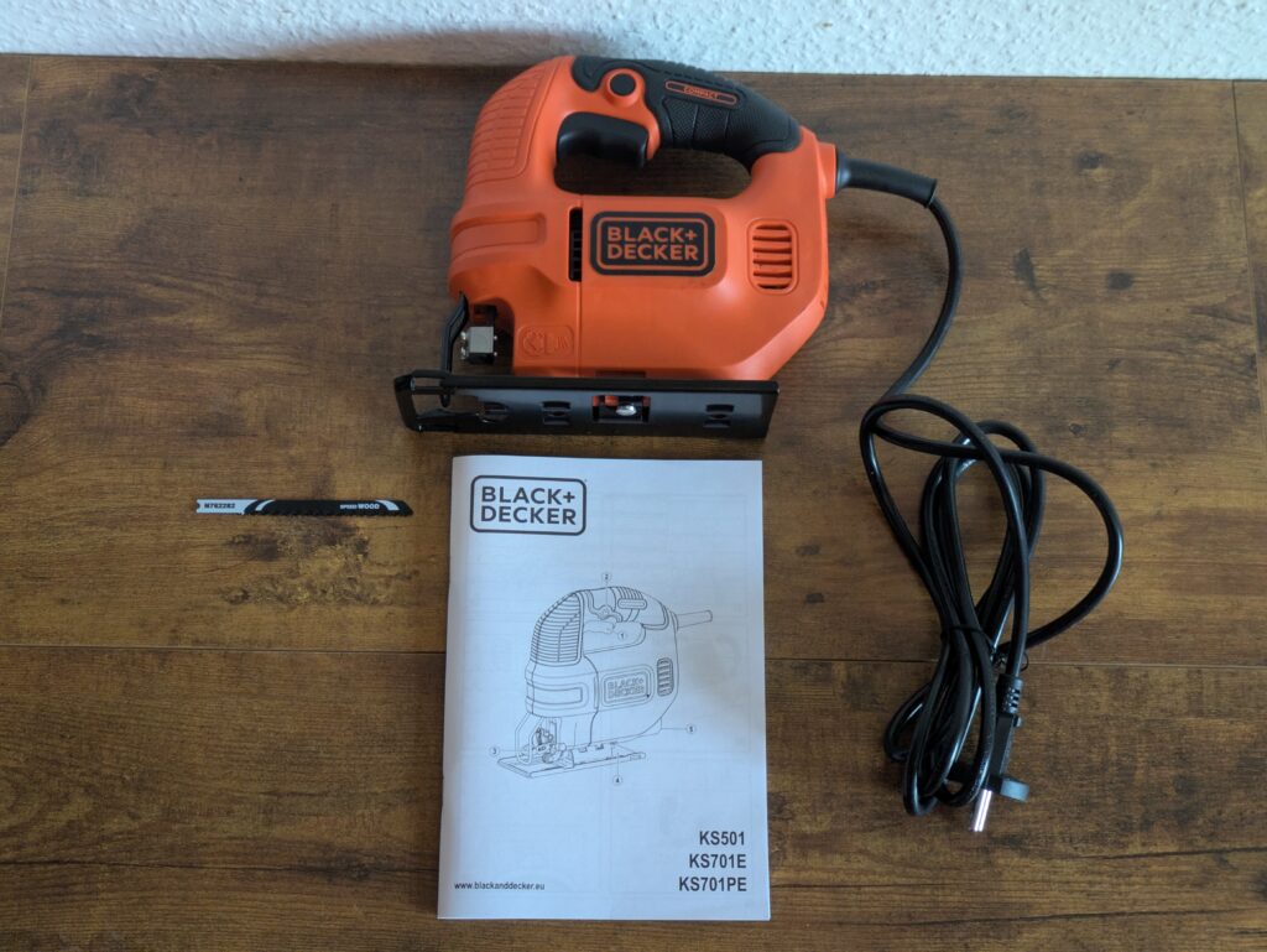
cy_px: 476
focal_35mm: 51
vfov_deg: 28.6
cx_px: 634
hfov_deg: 37.5
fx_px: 1868
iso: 322
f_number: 1.89
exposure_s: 1/25
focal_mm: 5.43
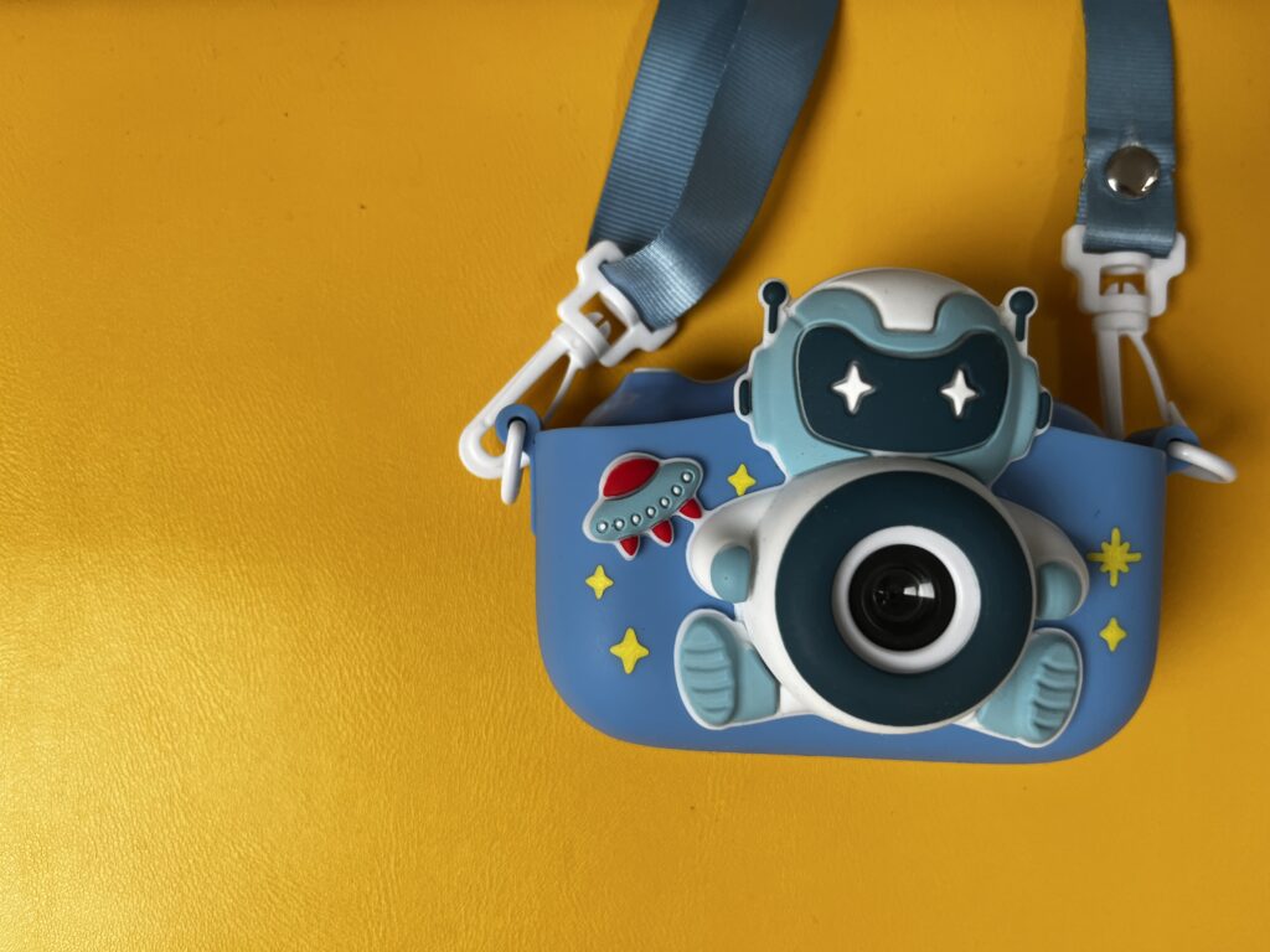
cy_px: 476
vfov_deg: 53.1
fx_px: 954
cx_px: 635
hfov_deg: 67.3
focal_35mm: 26
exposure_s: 1/121
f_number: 1.6
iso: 64
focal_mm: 5.1
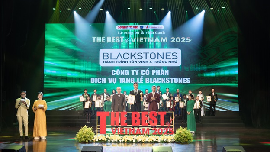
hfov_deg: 47.4
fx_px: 308
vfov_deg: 27.7
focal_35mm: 43
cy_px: 85
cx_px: 138
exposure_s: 1/200
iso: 640
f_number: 2.8
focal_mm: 40
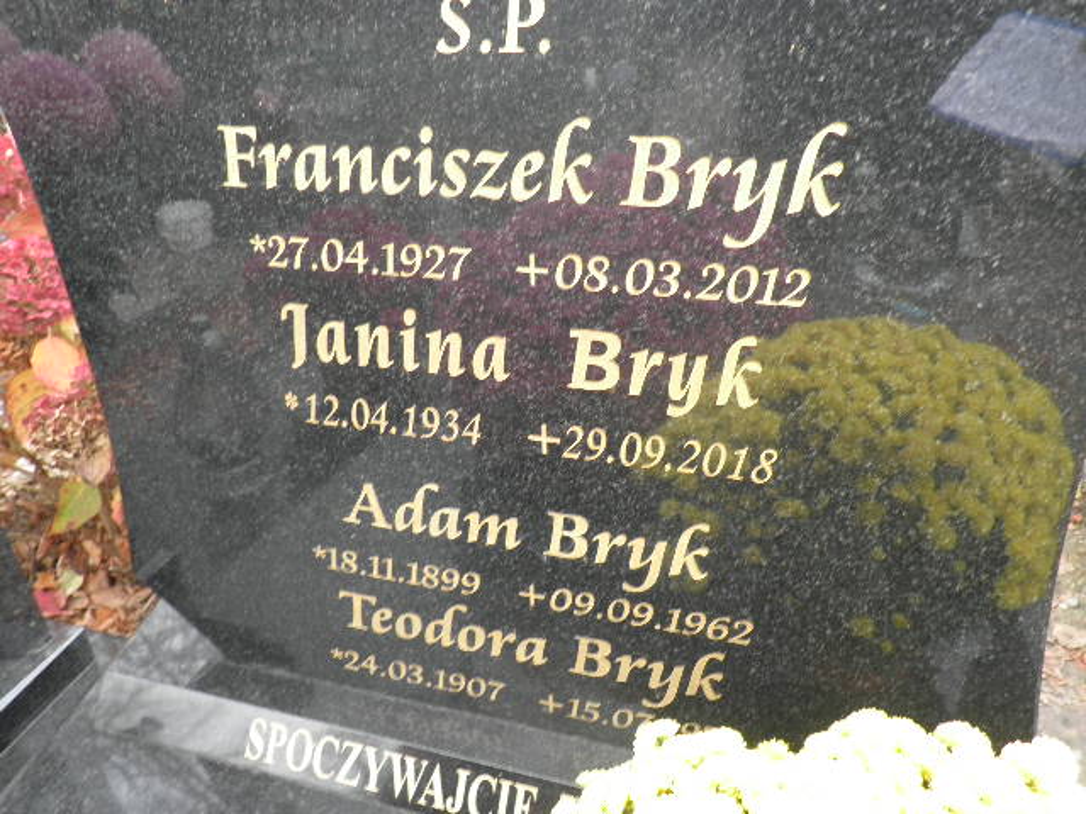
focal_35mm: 27
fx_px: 847
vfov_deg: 51.4
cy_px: 407
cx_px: 543
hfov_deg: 65.3
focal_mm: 5
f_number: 3.5
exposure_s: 1/20
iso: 160
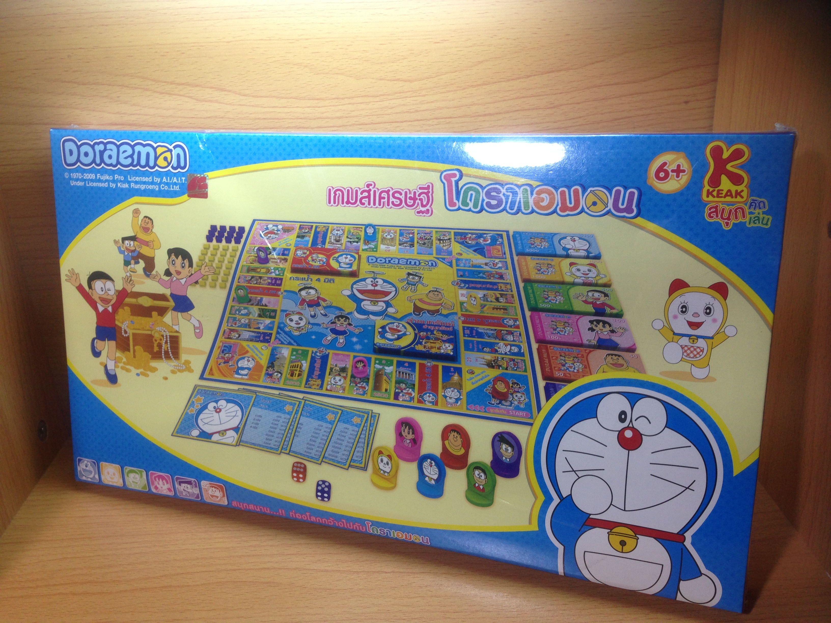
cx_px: 416
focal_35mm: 33
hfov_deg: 55.4
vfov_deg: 42.9
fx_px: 792
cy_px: 312
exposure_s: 1/40
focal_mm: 4.12
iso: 50
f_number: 2.4
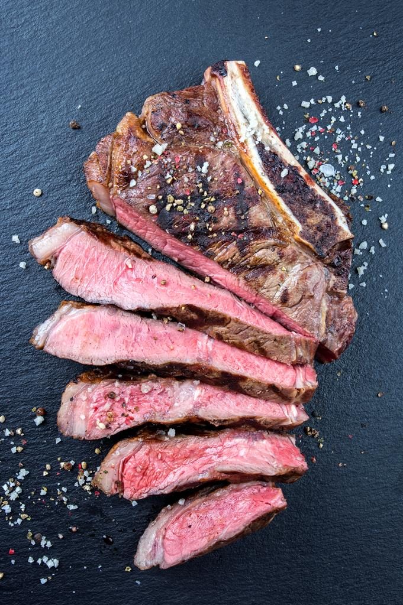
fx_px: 774
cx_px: 202
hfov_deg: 29.2
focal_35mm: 46
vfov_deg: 42.8
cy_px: 302
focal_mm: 31
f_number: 9
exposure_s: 1/160
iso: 100
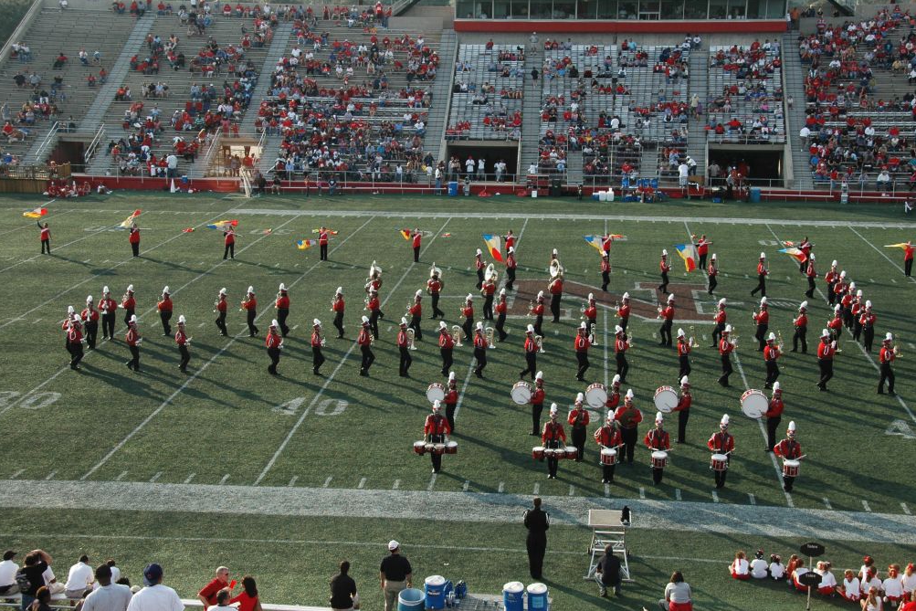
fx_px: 1362
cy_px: 309
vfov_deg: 25.3
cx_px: 465
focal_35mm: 54
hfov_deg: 37.2
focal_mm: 35
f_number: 7.1
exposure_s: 1/200
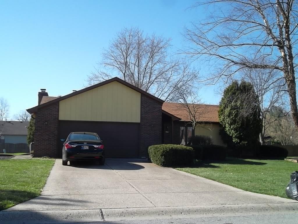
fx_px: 319
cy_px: 112
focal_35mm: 37
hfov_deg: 50.1
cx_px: 149
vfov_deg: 38.7
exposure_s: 1/340
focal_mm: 6.6
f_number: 4
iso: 80
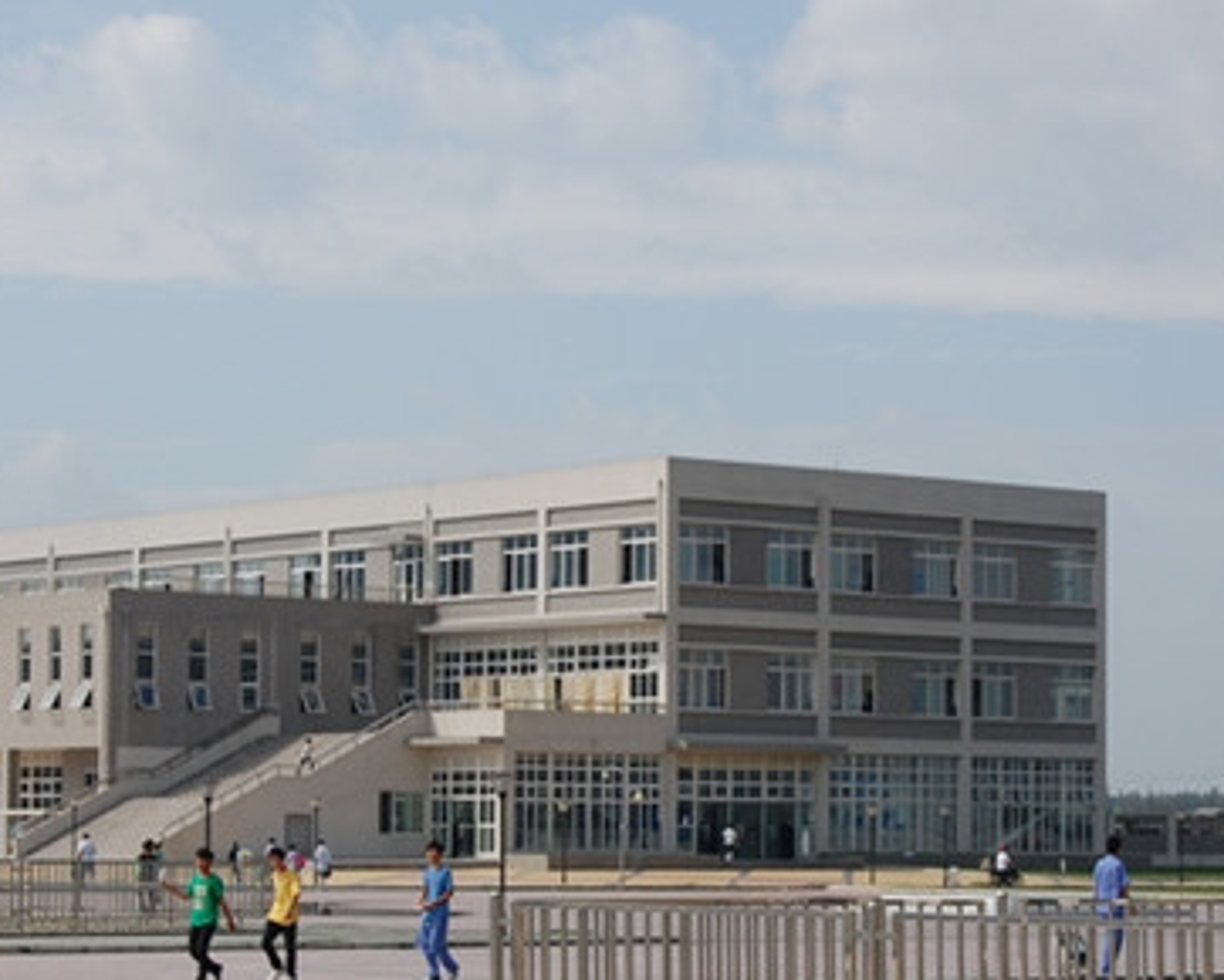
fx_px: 3842
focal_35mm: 106
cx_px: 669
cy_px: 608
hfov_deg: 18.1
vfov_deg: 14.5
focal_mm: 42
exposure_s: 1/400
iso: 200
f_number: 10
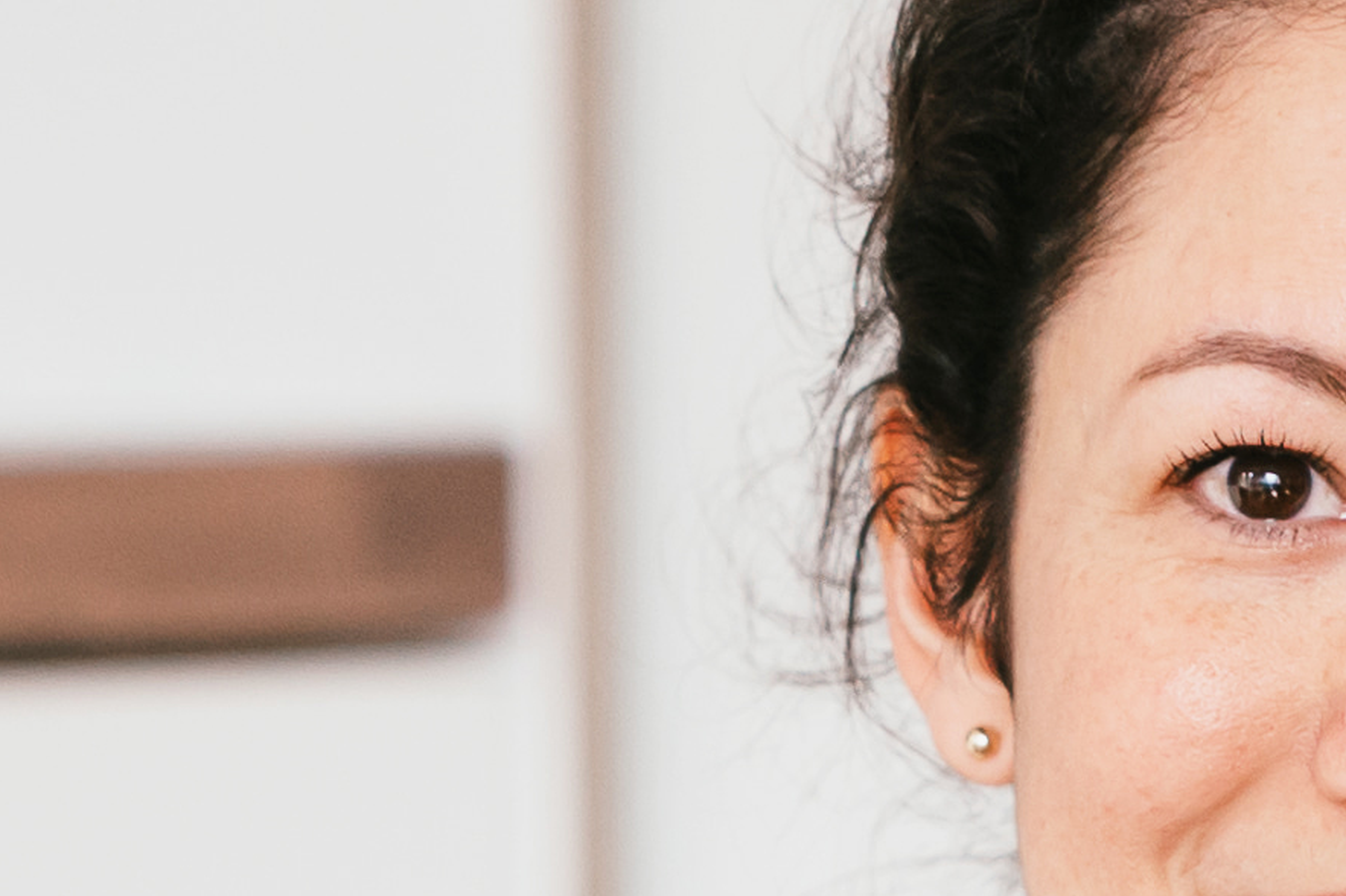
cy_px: 1432
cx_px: 2238
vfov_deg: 1.5
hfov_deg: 2.3
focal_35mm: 889
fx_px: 33213
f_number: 2.8
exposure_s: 1/400
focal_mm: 130
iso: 400
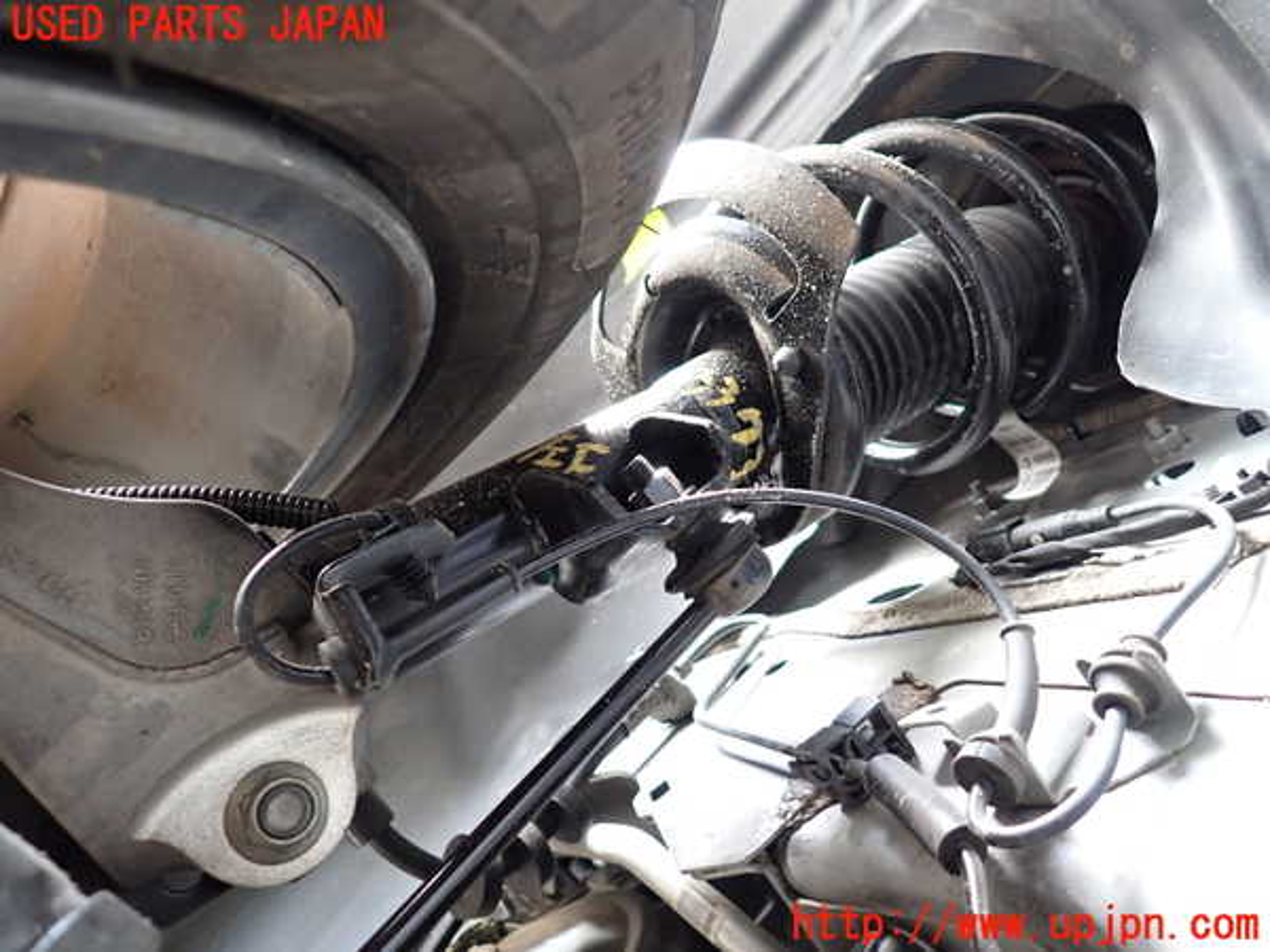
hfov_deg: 69.4
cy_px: 476
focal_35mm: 25
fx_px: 917
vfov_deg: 54.9
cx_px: 635
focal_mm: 4.5
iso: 400
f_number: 2
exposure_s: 1/30
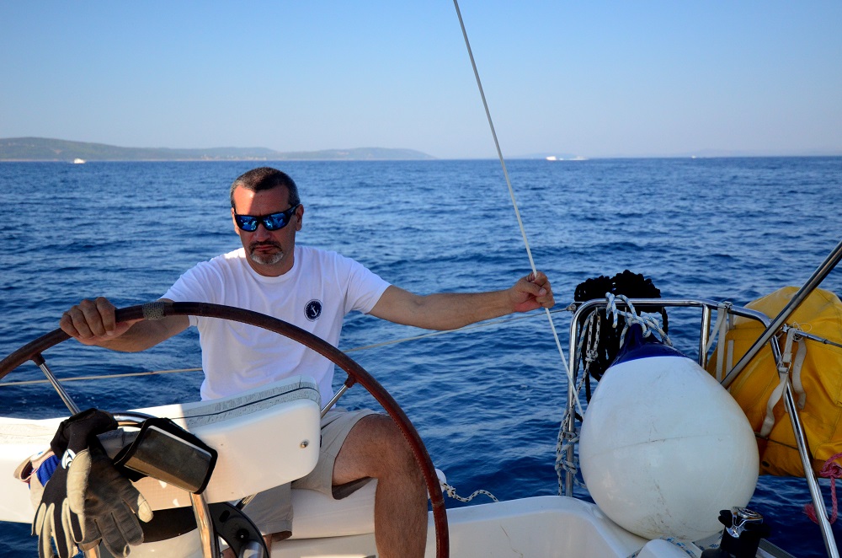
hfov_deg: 57.3
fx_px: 770
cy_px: 279
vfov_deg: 39.8
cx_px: 421
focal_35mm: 33
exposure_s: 1/8000
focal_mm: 22
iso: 1100
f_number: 4
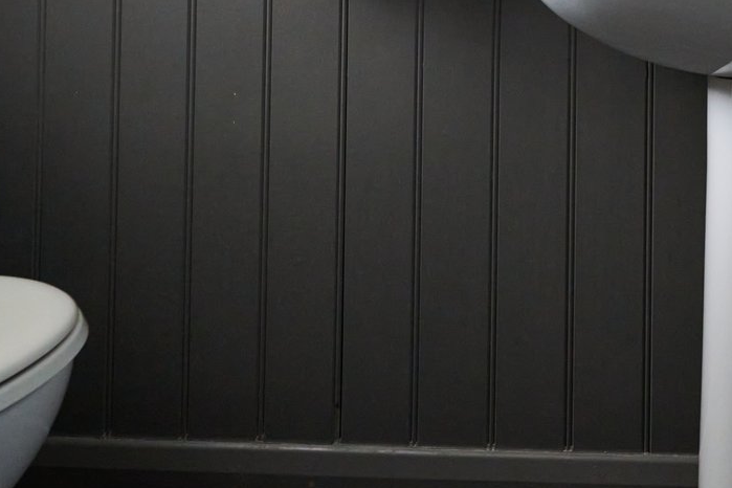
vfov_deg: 28.2
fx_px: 834
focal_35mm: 41
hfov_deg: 39.4
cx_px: 793
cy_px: -108
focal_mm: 14
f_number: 4
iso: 3200
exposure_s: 1/200
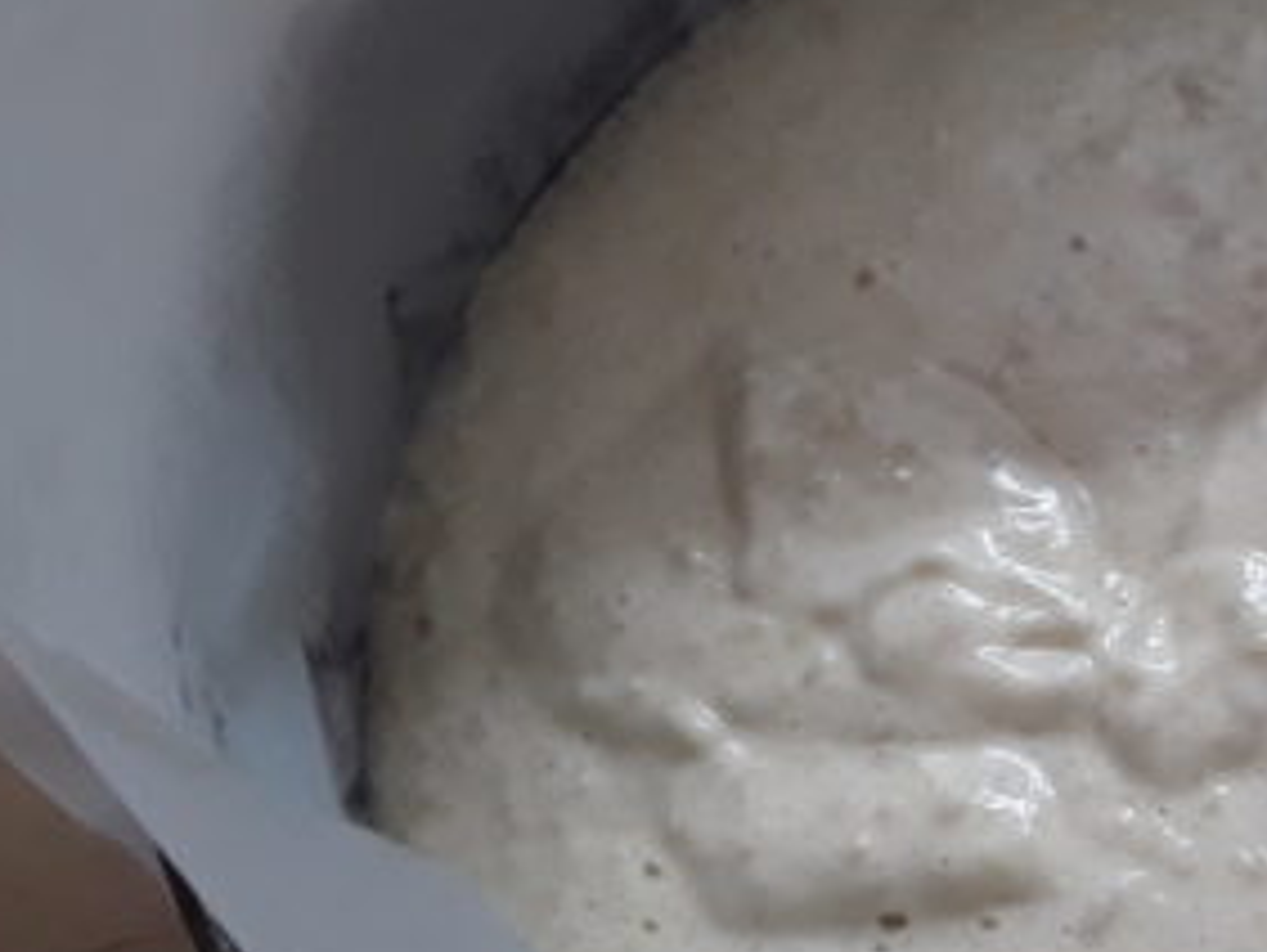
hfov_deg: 25.7
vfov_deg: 22.0
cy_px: 510
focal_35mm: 67
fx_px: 2454
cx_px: 1550
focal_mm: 2.91
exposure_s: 1/100
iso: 80
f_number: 1.9
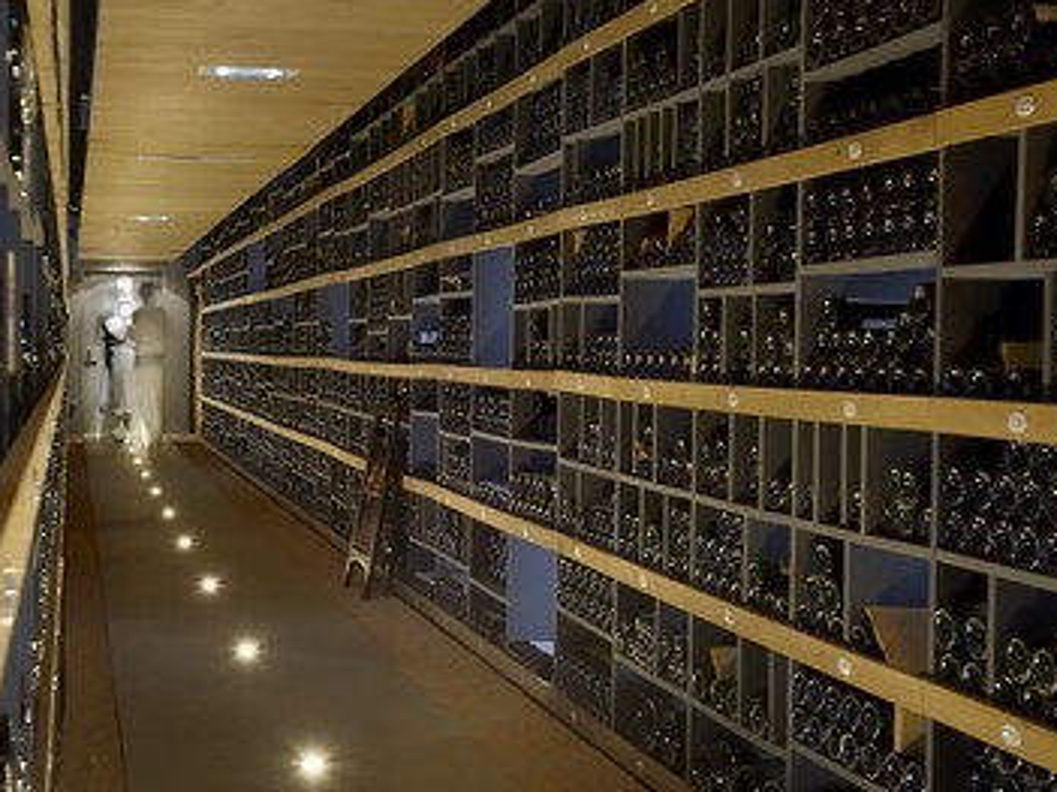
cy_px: 419
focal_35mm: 46
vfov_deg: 31.5
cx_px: 479
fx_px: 1404
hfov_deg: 41.2
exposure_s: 3
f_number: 8
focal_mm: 40
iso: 400
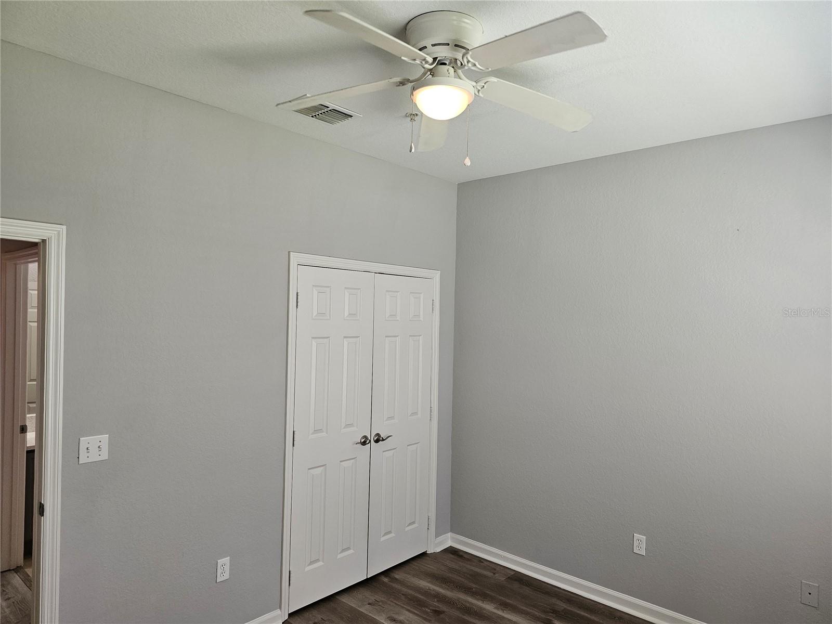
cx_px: 416
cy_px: 312
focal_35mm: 23
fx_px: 553
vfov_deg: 58.9
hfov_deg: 73.9
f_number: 1.7
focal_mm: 6.3
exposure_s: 1/359
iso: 250
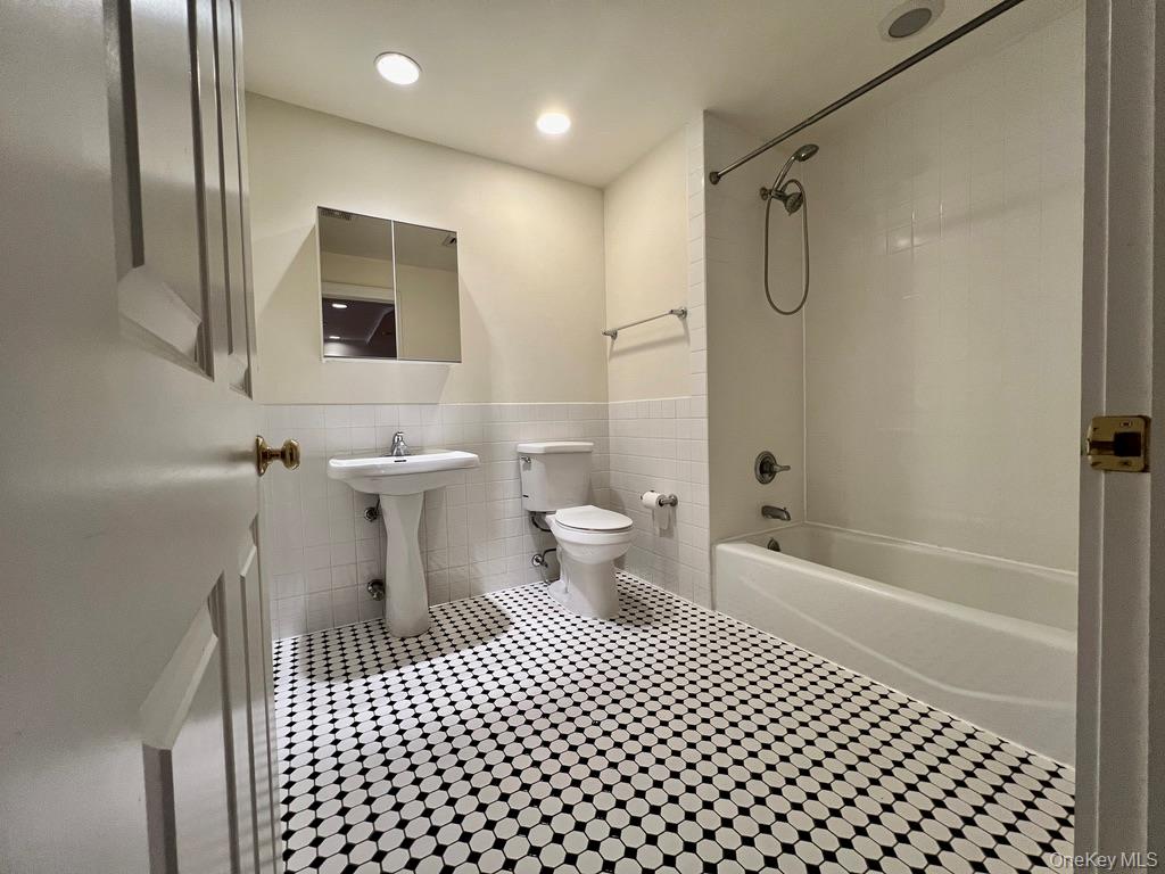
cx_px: 582
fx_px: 438
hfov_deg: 106.2
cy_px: 437
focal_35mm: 13
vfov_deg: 89.9
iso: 125
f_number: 1.8
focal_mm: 1.57
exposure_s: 1/120
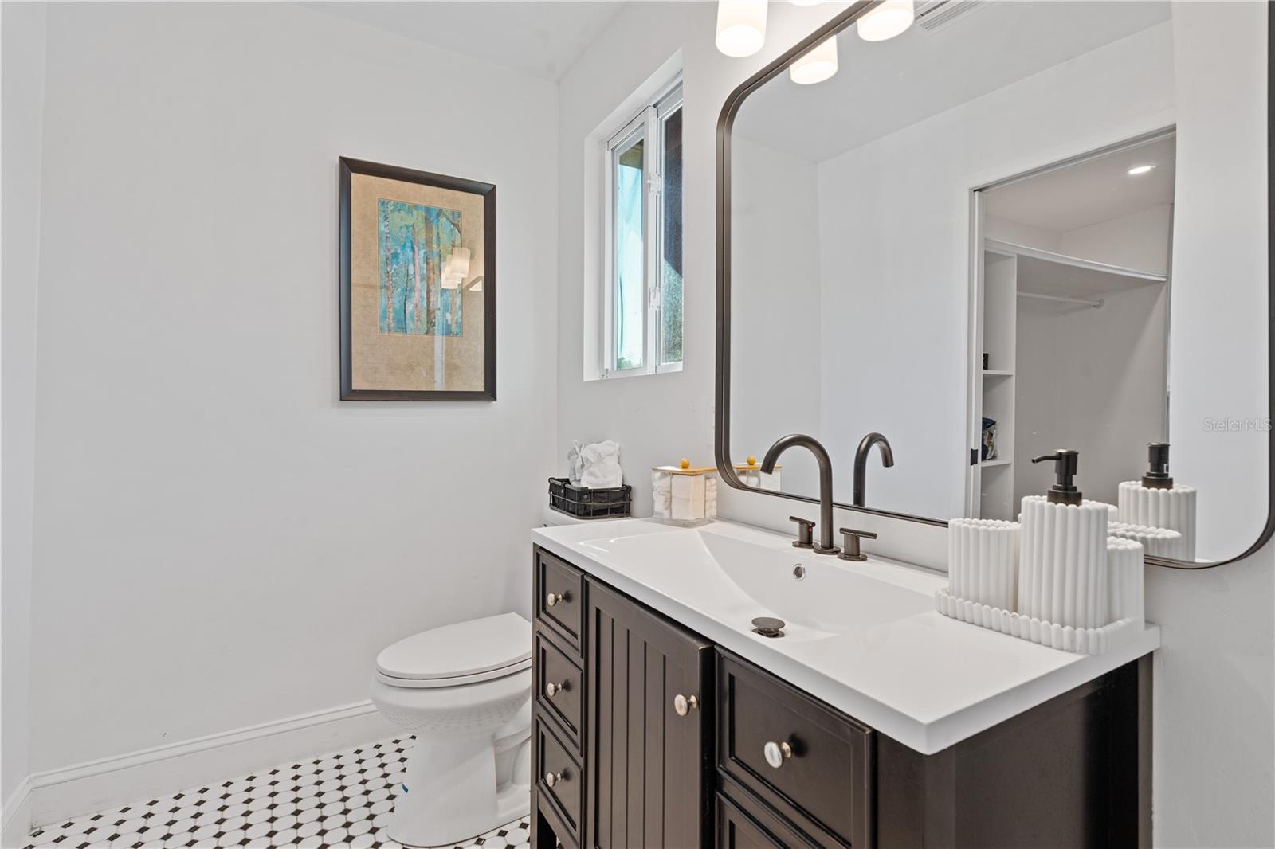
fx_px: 567
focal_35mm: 16
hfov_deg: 96.7
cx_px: 638
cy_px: 424
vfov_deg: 73.7
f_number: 7.1
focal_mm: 16
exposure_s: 1/10
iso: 250
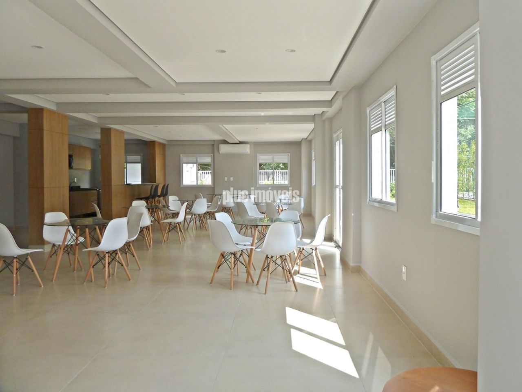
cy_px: 196
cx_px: 261
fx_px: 377
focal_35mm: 25
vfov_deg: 54.9
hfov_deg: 69.4
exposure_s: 1/100
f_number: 3.3
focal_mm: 4.1
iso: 80
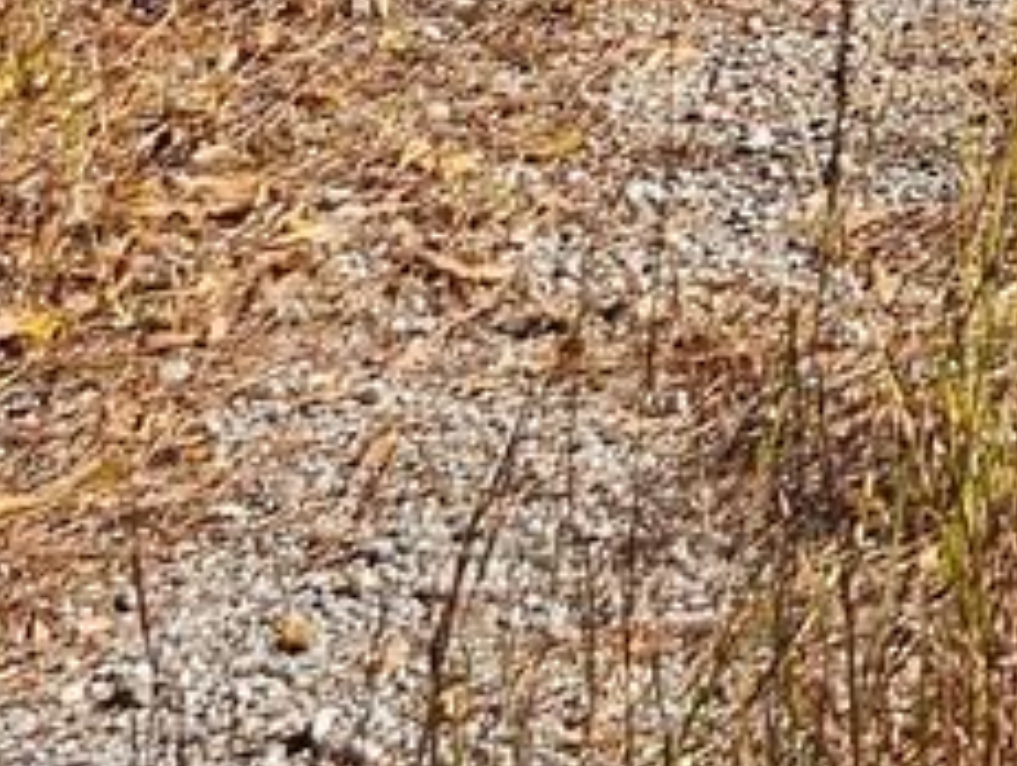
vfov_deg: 7.8
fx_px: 4679
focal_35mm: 159
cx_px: 2157
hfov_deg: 11.1
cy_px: -1757
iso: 10
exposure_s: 1/535
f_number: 1.7
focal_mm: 6.3
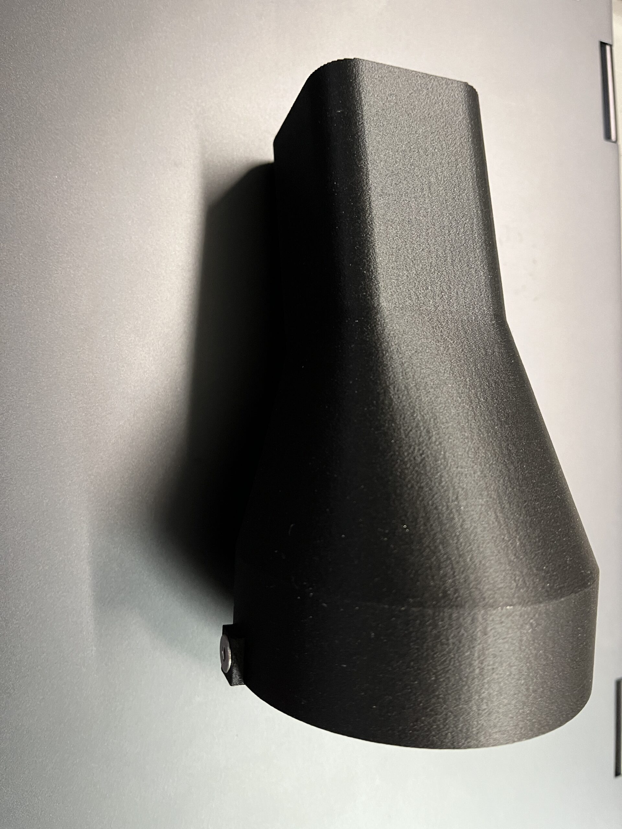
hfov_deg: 53.1
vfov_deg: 67.3
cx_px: 311
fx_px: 623
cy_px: 414
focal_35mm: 26
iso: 320
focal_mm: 5.1
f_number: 1.6
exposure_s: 1/50
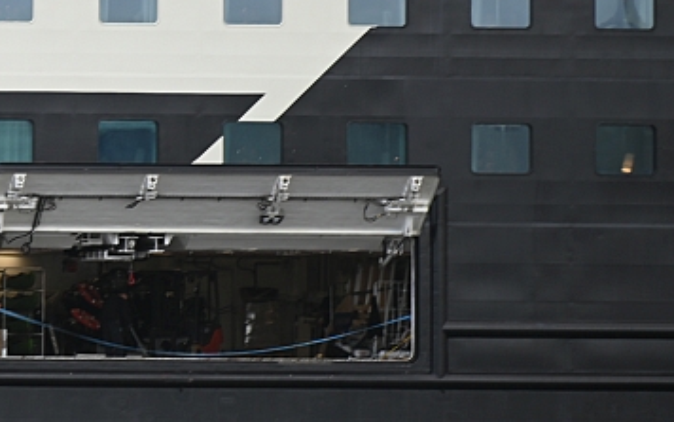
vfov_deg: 3.7
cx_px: -286
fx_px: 6470
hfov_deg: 5.9
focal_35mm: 352
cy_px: -84
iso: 100
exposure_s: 1/160
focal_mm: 120
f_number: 4
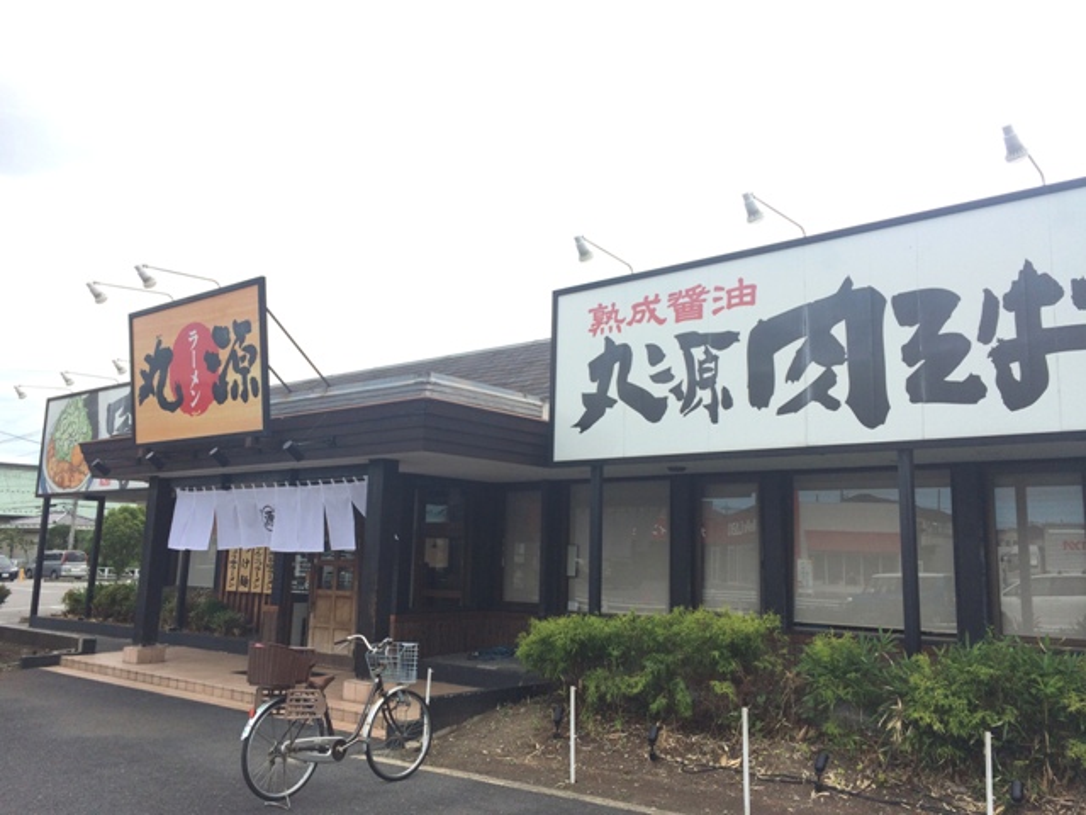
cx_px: 543
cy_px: 408
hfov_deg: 61.7
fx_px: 910
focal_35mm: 29
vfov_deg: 48.2
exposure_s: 1/1208
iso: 32
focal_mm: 4.15
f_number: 2.2
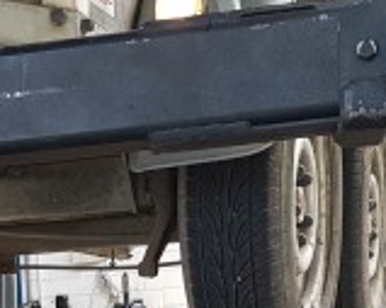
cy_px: 552
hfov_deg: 17.0
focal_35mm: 112
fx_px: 1279
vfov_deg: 12.6
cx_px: 61
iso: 80
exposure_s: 1/50
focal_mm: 4.2
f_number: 1.7
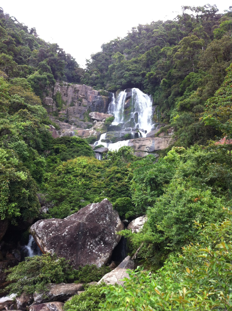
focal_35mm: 35
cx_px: 116
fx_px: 314
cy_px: 156
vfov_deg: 52.7
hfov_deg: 40.6
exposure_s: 1/143
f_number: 2.8
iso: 80
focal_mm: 3.85
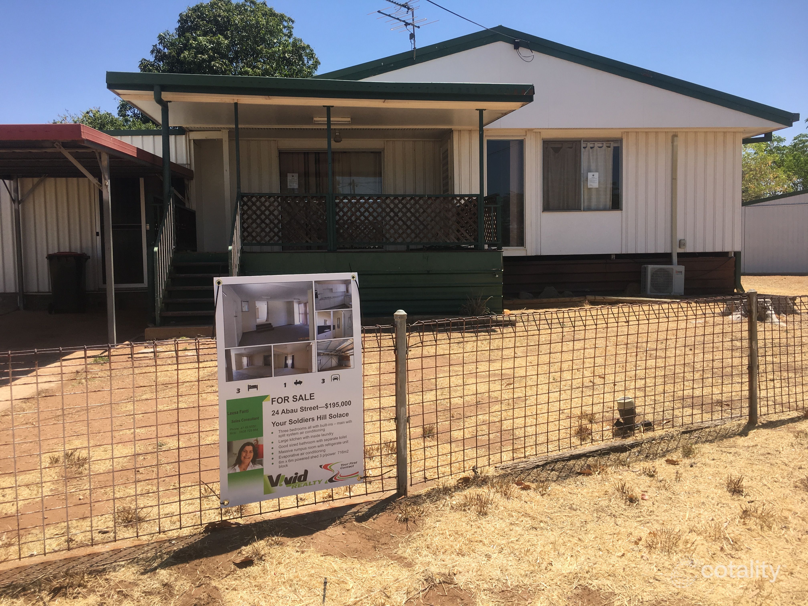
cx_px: 404
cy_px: 303
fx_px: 677
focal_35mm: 29
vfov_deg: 48.2
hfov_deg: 61.7
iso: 25
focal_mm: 4.15
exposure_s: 1/1261
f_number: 2.2
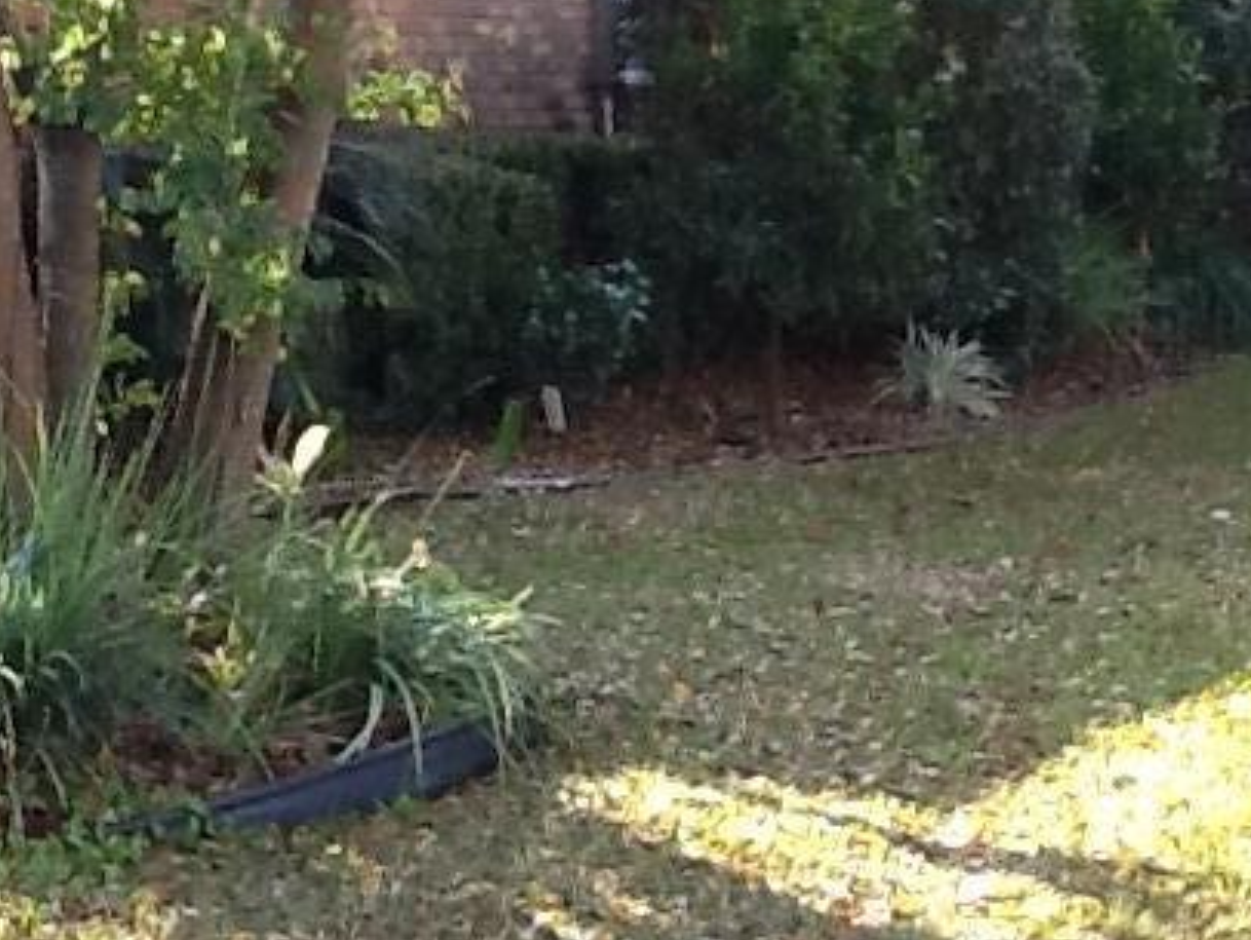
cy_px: -15
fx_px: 3761
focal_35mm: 104
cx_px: 462
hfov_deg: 18.9
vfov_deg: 14.0
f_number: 2.4
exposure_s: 1/163
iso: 40
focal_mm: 2.03
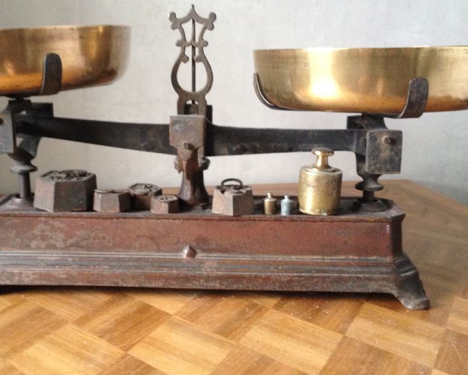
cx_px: 206
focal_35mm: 50
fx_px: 693
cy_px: 173
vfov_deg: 30.3
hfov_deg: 37.3
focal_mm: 4.28
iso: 250
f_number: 2.4
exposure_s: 1/20
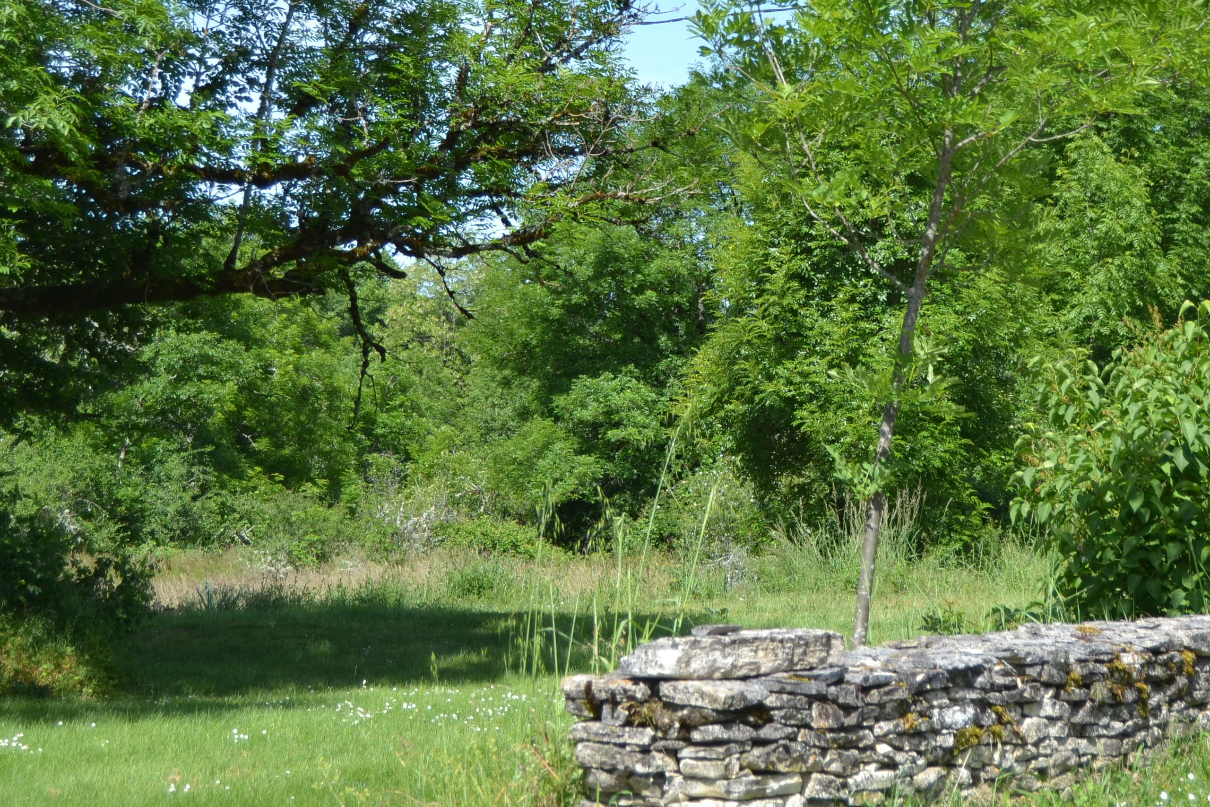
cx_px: 691
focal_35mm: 108
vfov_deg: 12.7
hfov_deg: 18.9
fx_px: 3630
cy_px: 345
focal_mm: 40
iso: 100
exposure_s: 1/400
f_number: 5
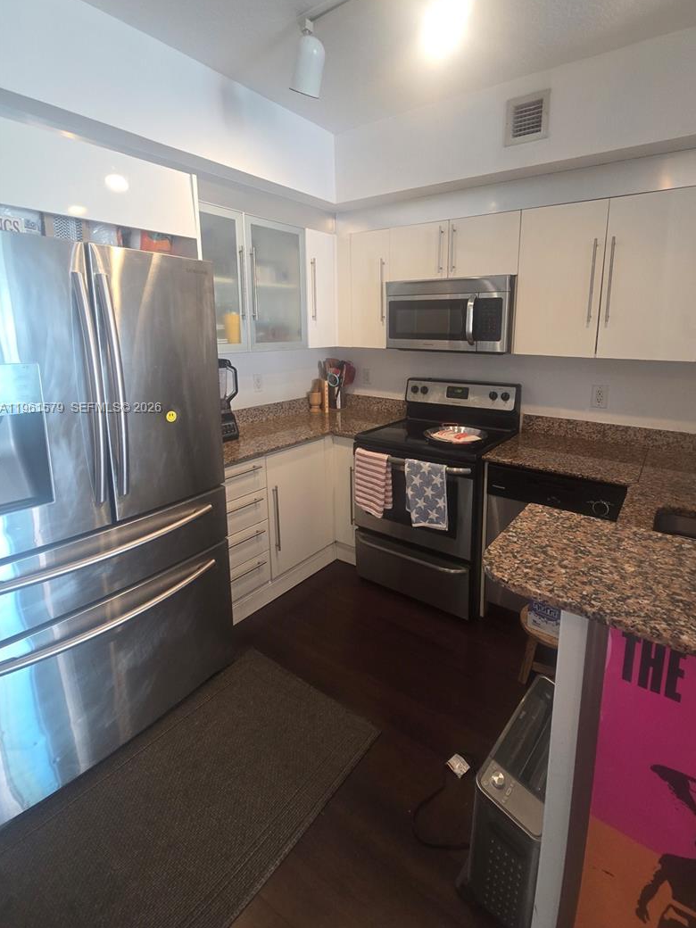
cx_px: 398
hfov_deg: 81.2
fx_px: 402
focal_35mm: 15
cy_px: 409
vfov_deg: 97.7
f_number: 2.2
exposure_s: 1/60
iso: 250
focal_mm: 2.2
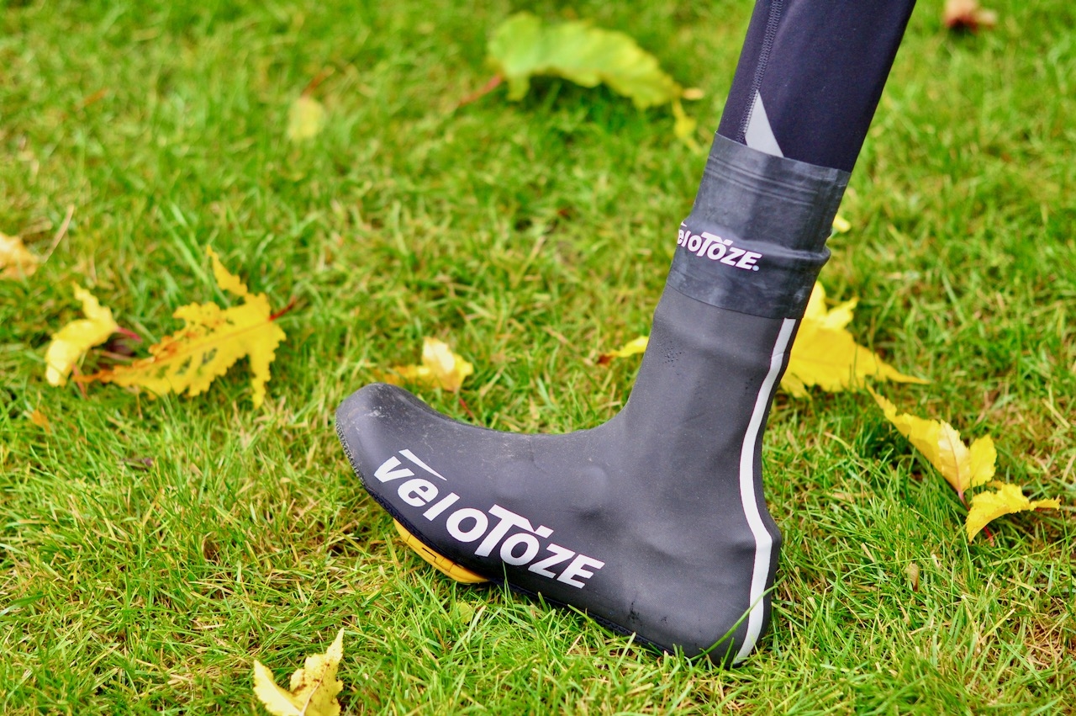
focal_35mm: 75
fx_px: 2240
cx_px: 538
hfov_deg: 27.0
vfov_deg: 18.1
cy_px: 358
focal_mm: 50
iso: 400
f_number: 2.2
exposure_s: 1/320
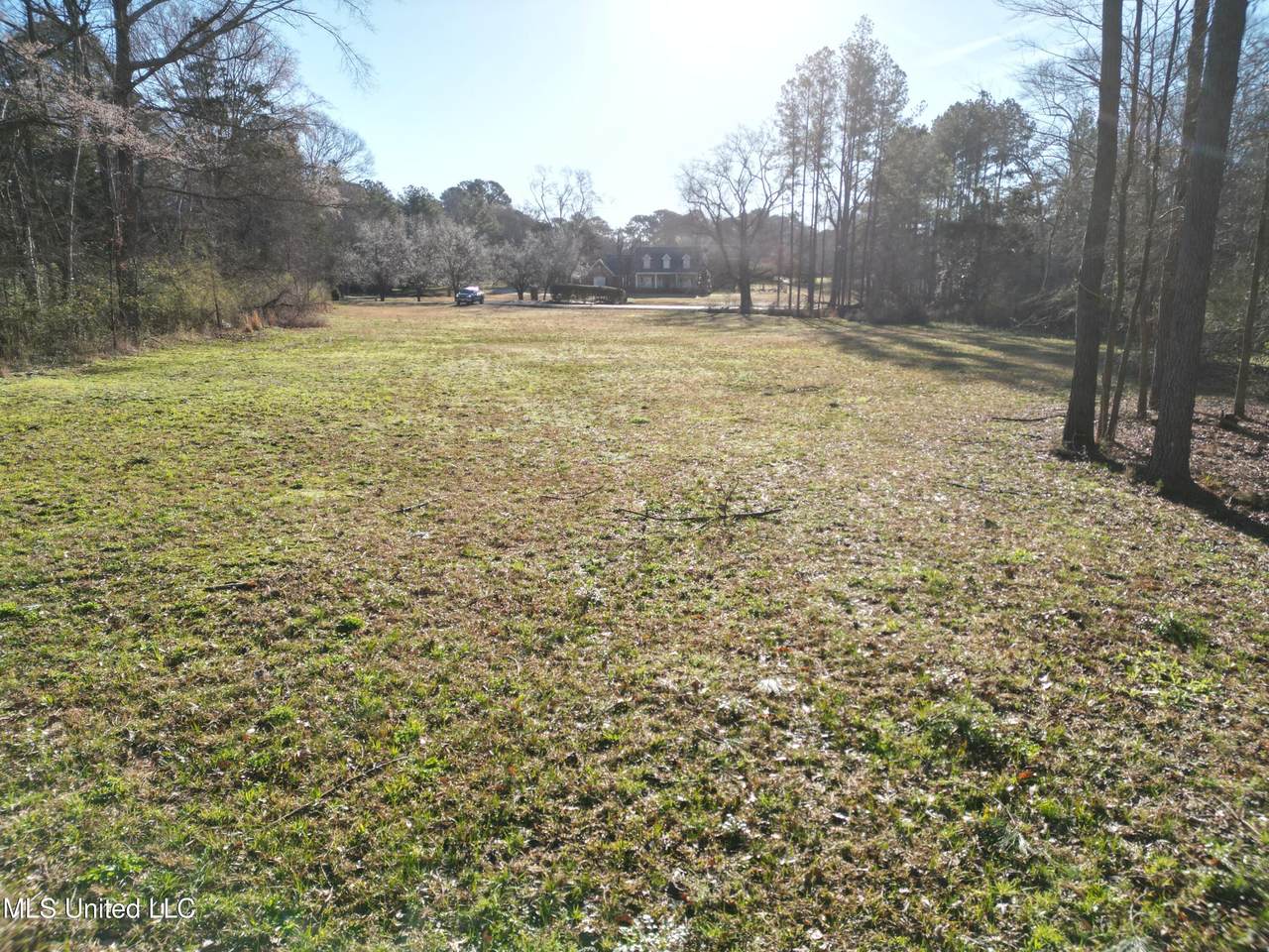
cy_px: 476
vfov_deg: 56.8
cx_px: 634
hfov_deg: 71.6
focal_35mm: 24
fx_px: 880
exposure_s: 1/2500
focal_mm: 6.72
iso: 200
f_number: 1.7
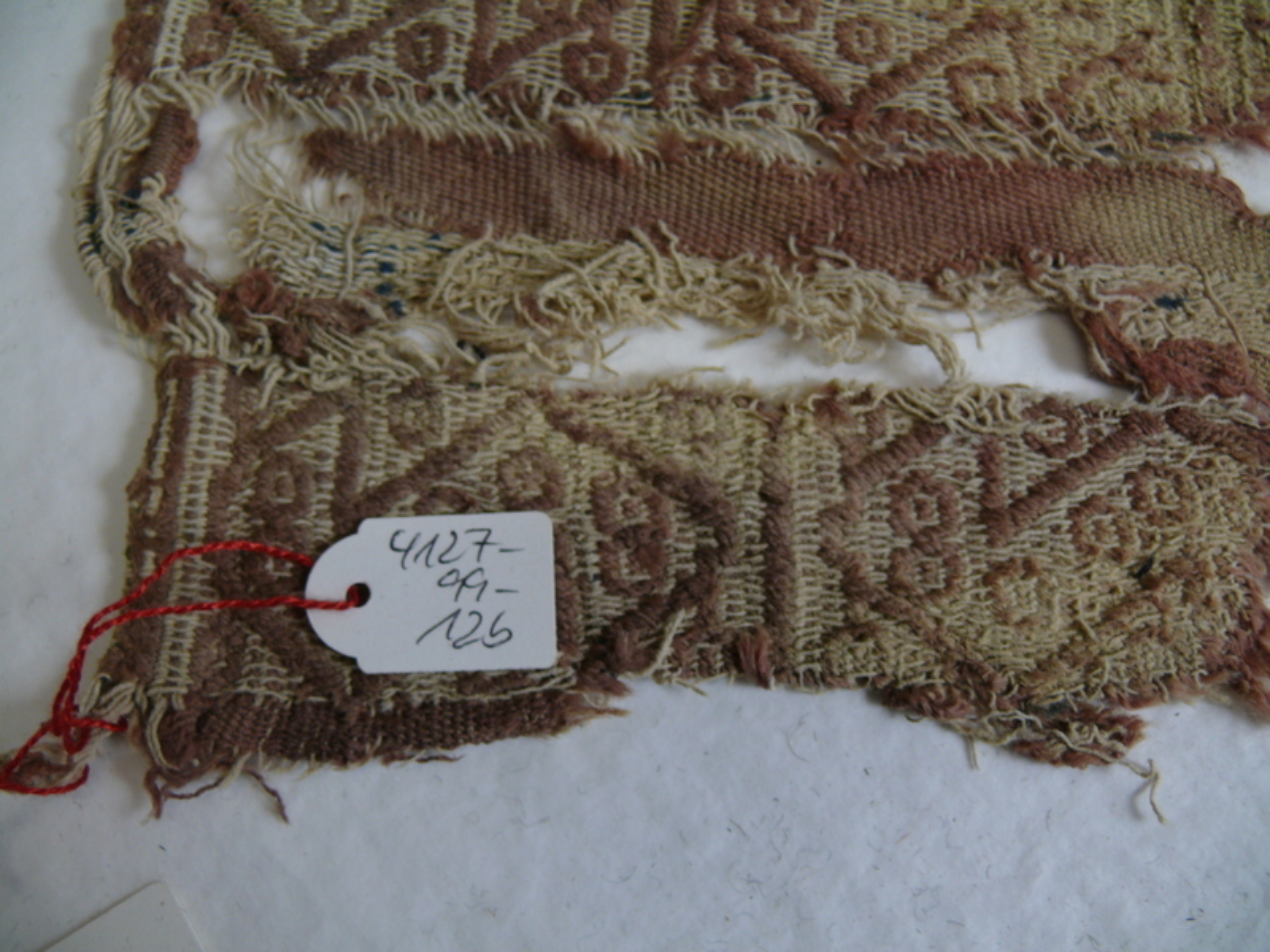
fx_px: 1284
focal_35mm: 35
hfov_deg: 52.6
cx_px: 635
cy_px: 476
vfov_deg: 40.7
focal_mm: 7.4
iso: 100
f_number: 2.8
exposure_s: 1/30
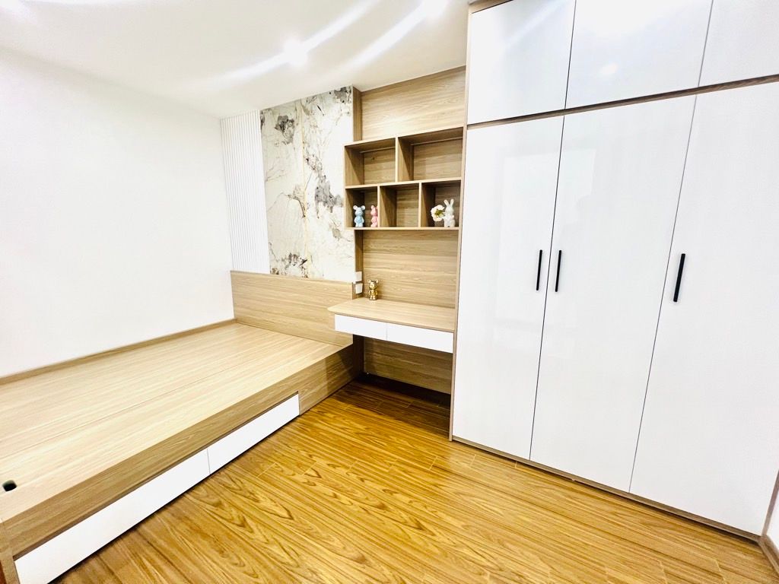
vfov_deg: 89.9
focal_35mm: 13
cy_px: 292
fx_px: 293
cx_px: 390
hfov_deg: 106.2
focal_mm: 1.57
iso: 125
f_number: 1.8
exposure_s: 1/50
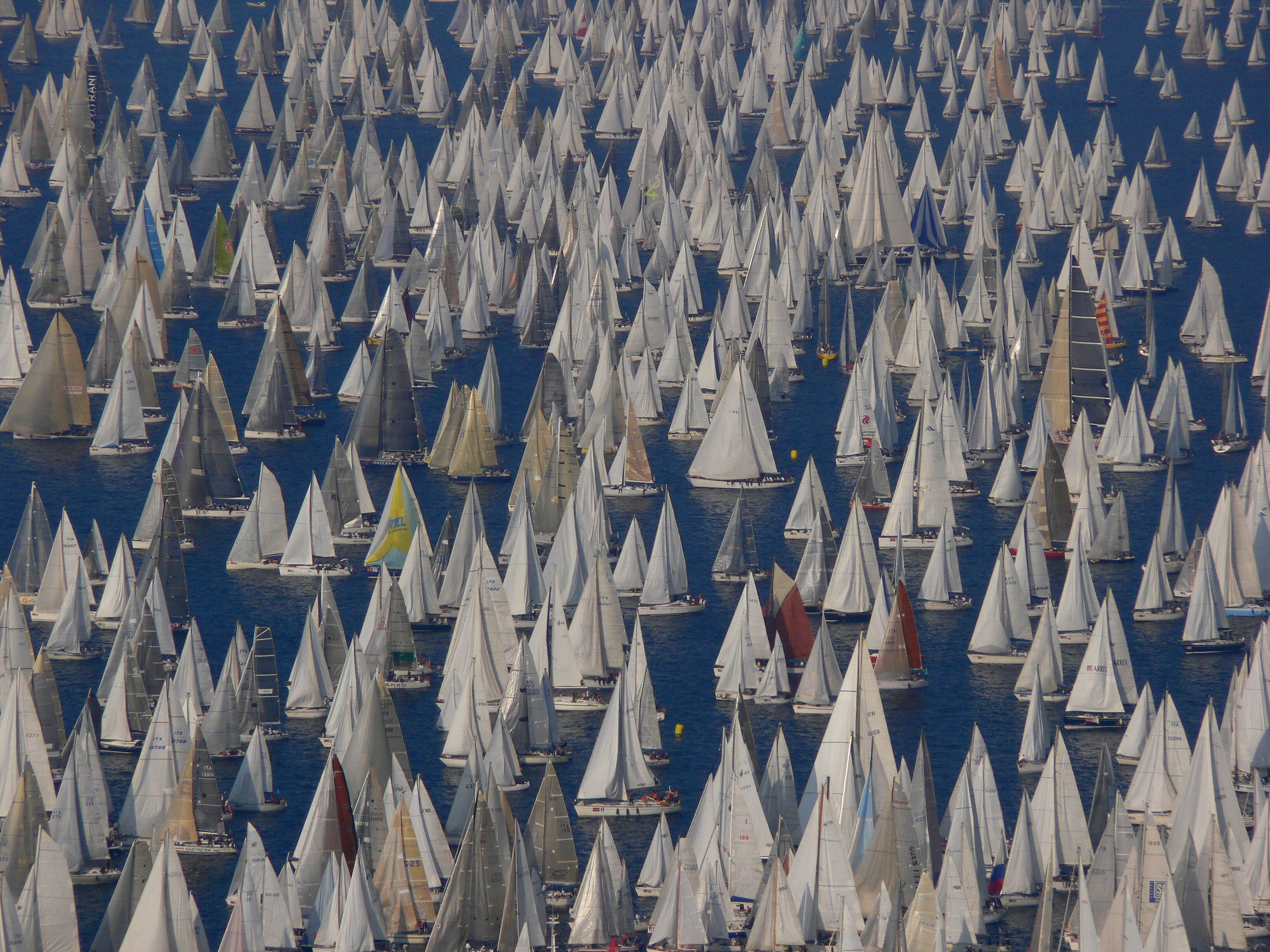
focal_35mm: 334
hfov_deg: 5.9
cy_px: 476
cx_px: 635
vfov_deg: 4.5
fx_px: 12254
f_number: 5.6
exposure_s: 1/800
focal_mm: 70.6
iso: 80
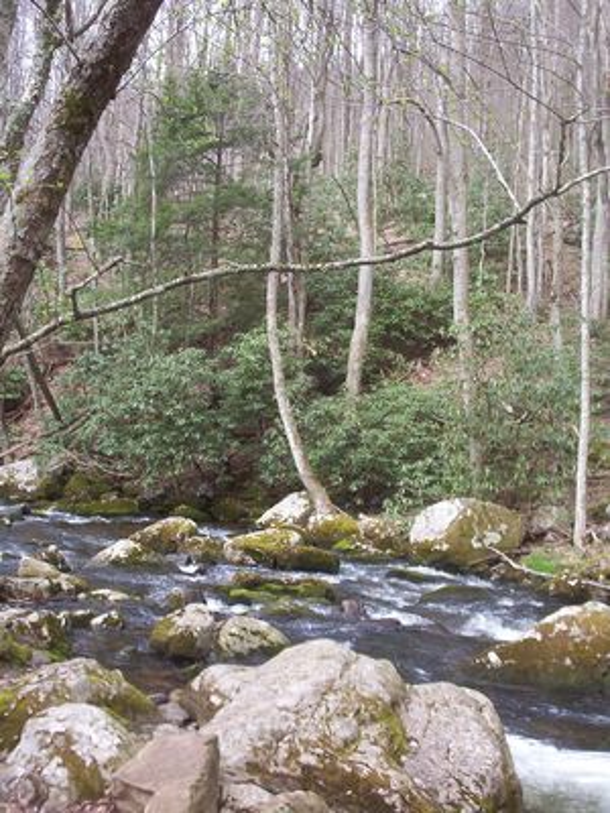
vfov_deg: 47.9
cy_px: 406
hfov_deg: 36.8
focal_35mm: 39
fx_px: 916
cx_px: 305
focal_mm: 6
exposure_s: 1/88.7
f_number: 4.5
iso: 100
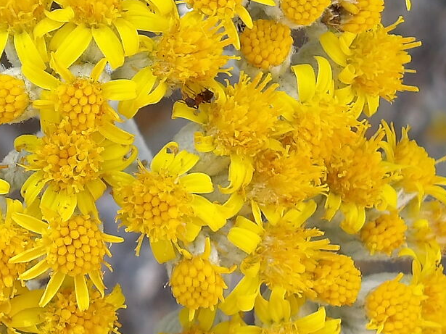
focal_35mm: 164
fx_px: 2113
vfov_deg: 9.0
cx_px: 48
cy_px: 99
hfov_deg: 12.0
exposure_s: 1/206
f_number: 3.7
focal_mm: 7.6
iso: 100
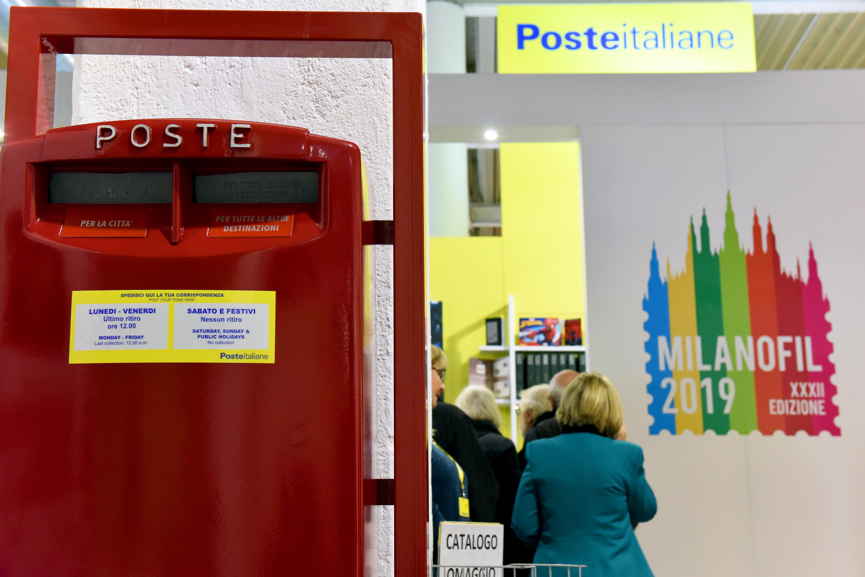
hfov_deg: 41.1
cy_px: 288
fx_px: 1154
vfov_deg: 28.1
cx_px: 432
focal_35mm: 48
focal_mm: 48
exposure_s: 1/80
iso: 3200
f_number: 5.6
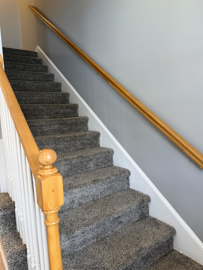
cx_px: 102
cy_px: 135
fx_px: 188
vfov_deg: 71.6
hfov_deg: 56.8
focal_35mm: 24
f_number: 1.78
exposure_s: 1/60
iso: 250
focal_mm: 6.76
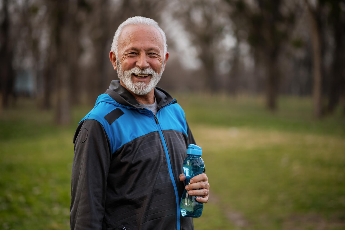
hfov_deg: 23.9
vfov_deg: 16.1
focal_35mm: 85
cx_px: 172
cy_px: 115
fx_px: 814
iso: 100
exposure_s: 1/500
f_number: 2
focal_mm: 85
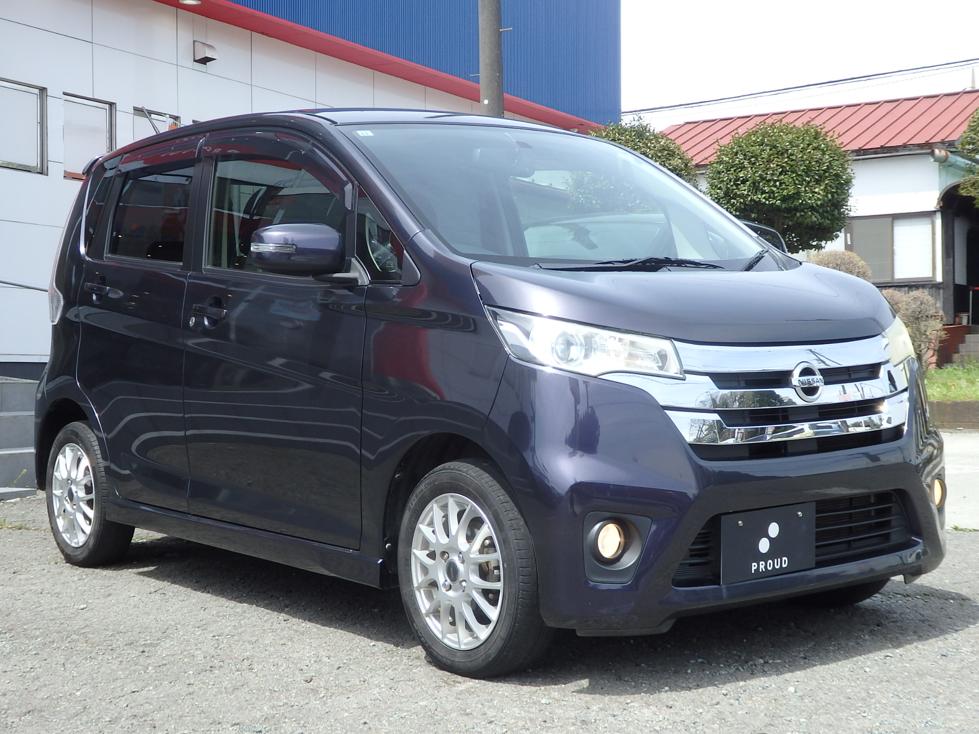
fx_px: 1386
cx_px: 490
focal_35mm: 49
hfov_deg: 38.9
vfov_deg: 29.7
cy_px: 367
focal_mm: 8.9
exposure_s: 1/500
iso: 125
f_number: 11.2
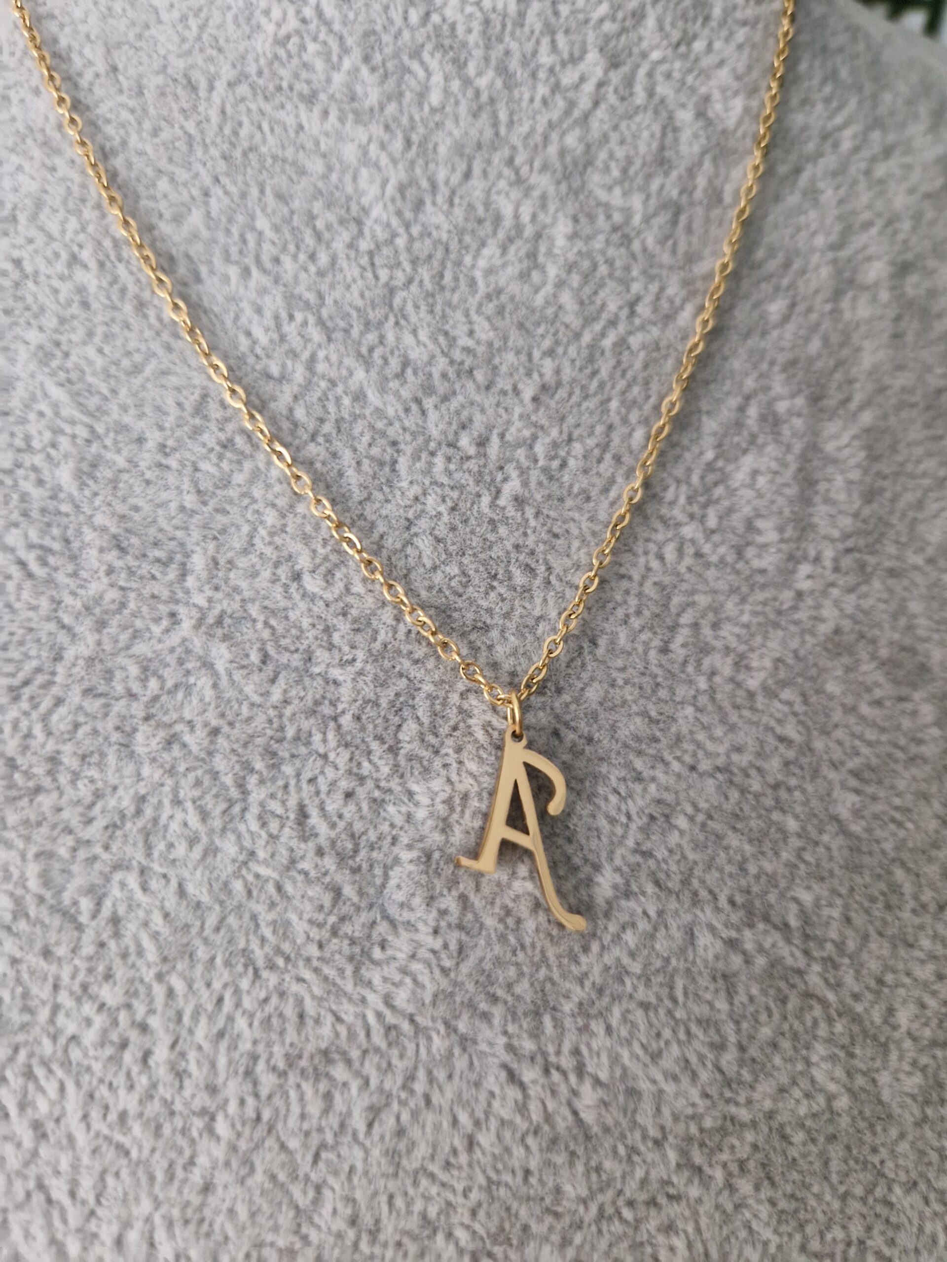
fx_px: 839
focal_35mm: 23
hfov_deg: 58.9
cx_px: 474
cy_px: 631
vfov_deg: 73.9
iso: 640
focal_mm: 5.4
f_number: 1.8
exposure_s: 1/33
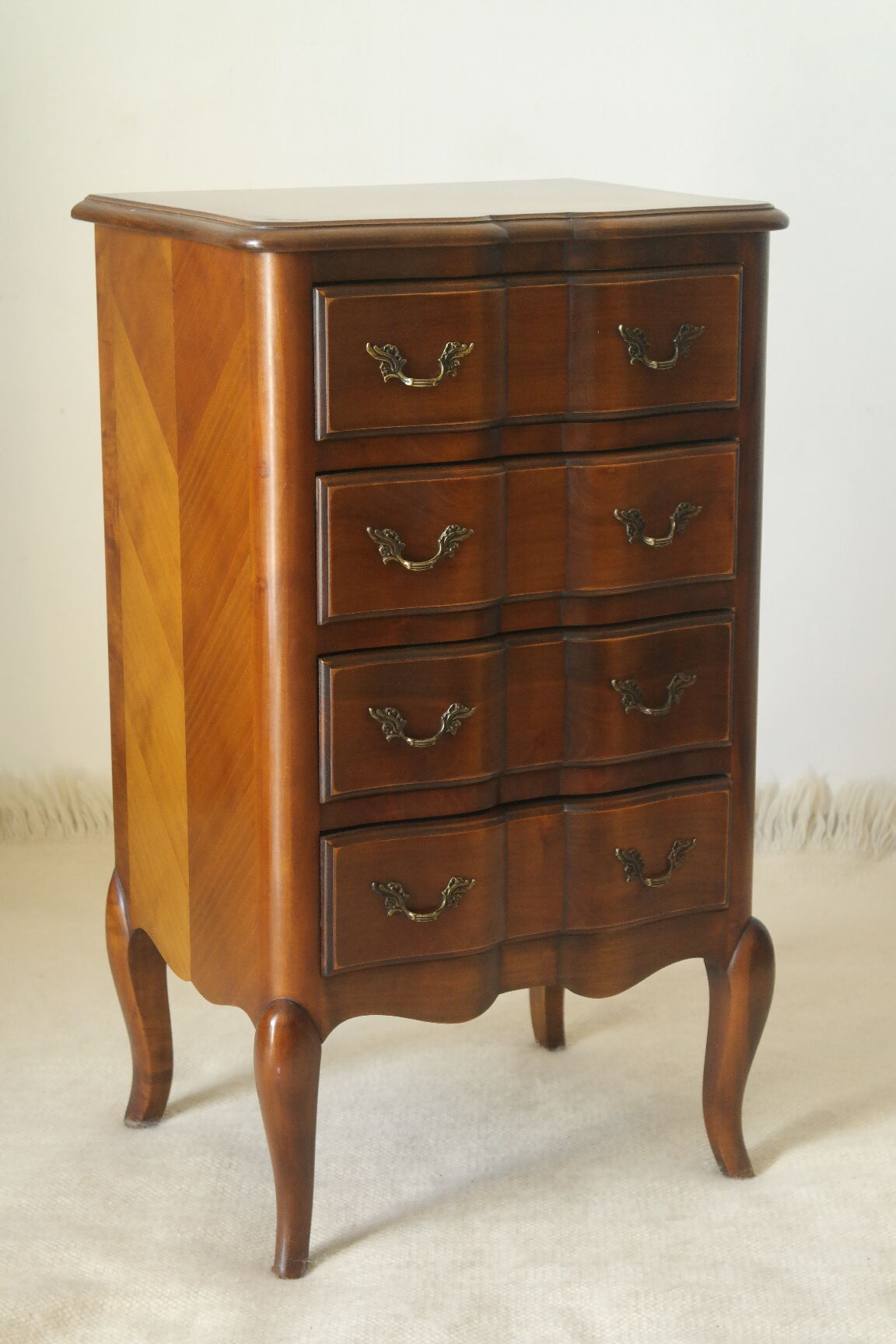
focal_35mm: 77
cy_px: 672
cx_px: 448
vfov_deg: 26.3
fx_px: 2874
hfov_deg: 17.7
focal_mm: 50
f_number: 5.6
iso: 1600
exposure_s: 1/50
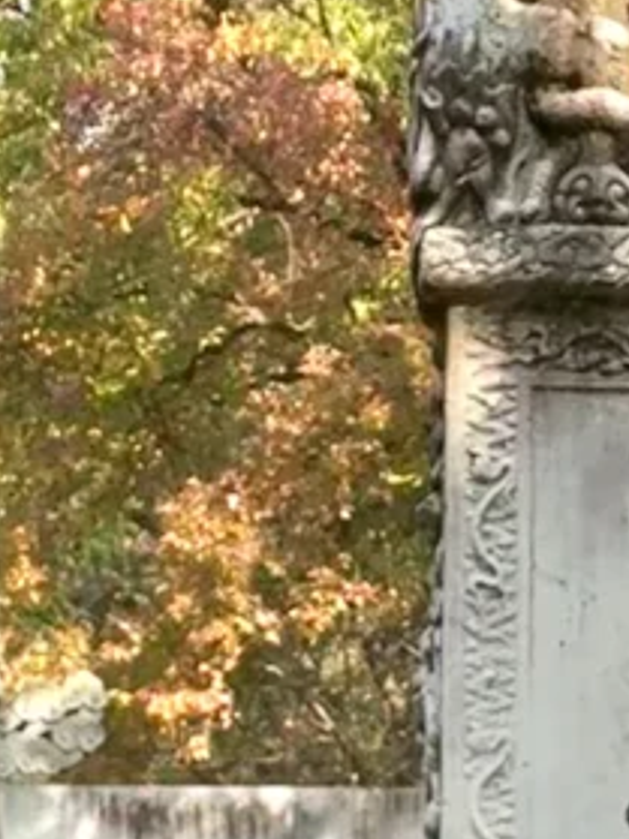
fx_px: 6013
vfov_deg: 7.8
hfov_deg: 6.0
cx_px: 295
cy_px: -622
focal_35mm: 248
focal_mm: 6.76
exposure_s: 1/2088
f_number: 1.78
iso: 80
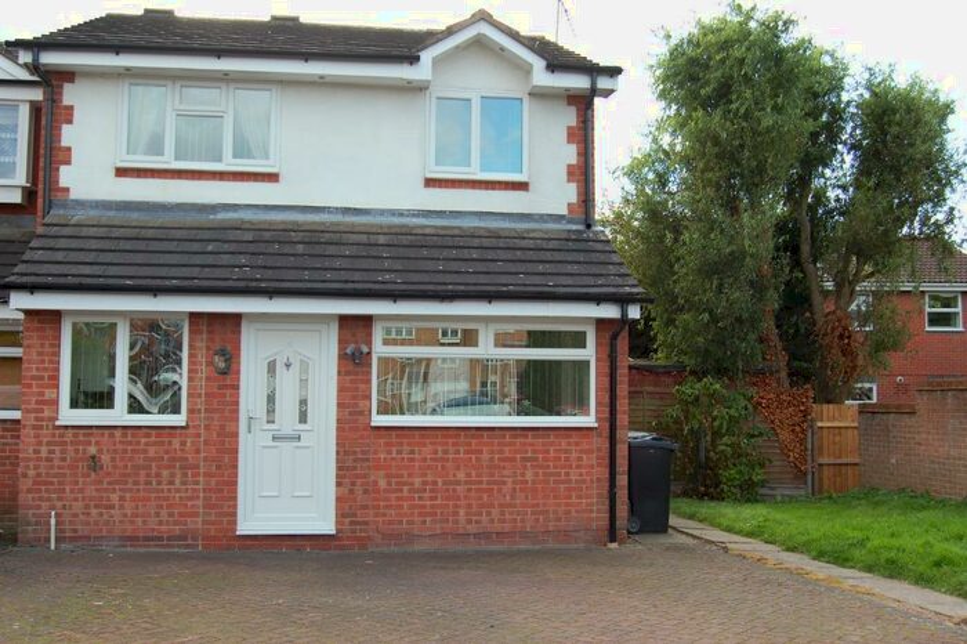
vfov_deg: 36.8
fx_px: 966
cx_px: 484
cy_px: 322
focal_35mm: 36
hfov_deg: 53.2
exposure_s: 1/160
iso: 200
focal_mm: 24
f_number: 6.3
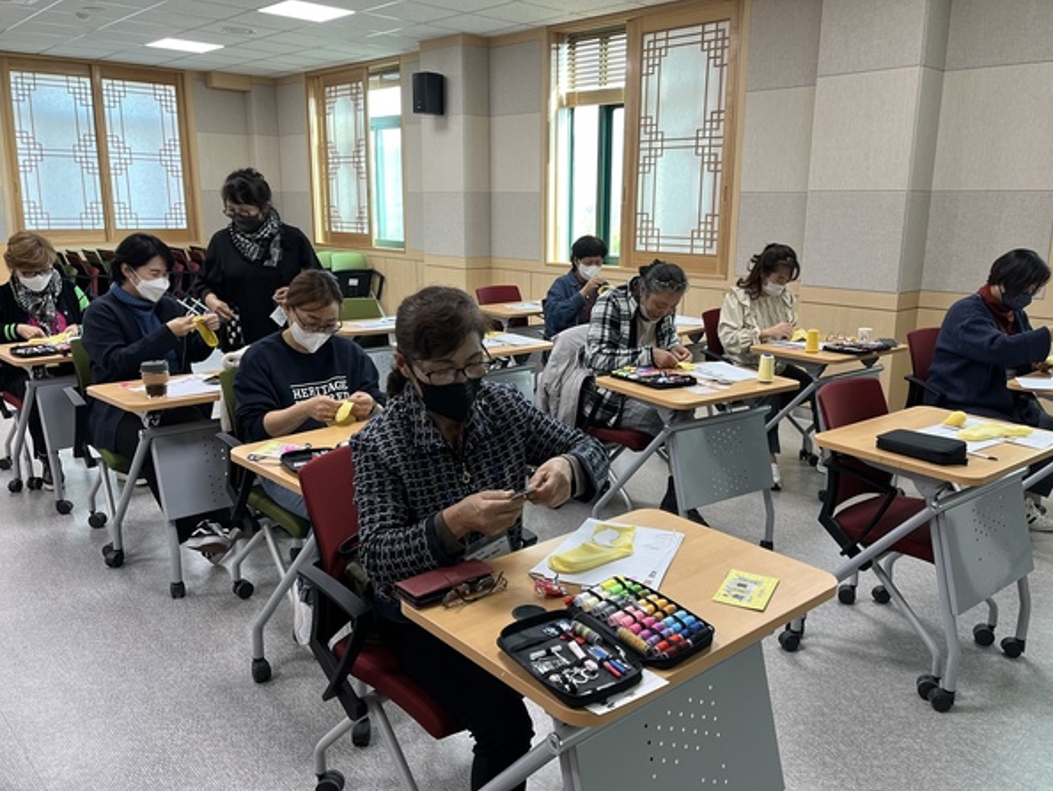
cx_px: 550
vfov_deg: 49.8
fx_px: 852
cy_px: 392
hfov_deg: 63.4
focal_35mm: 28
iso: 125
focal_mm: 5.1
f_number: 1.6
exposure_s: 1/120
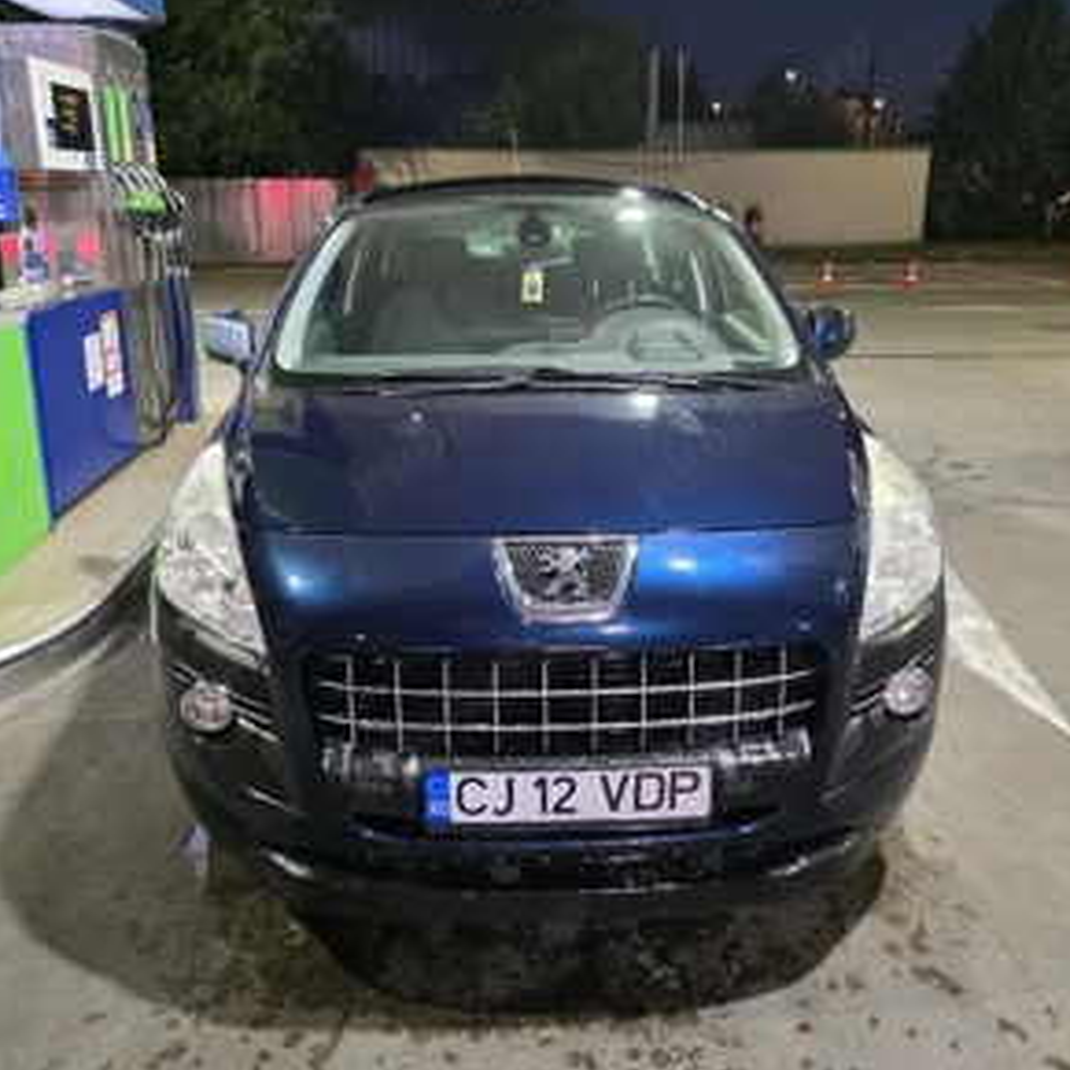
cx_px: 542
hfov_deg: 57.3
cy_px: 458
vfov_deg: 57.1
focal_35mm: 28
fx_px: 979
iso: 1600
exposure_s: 1/101
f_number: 1.7
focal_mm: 6.3
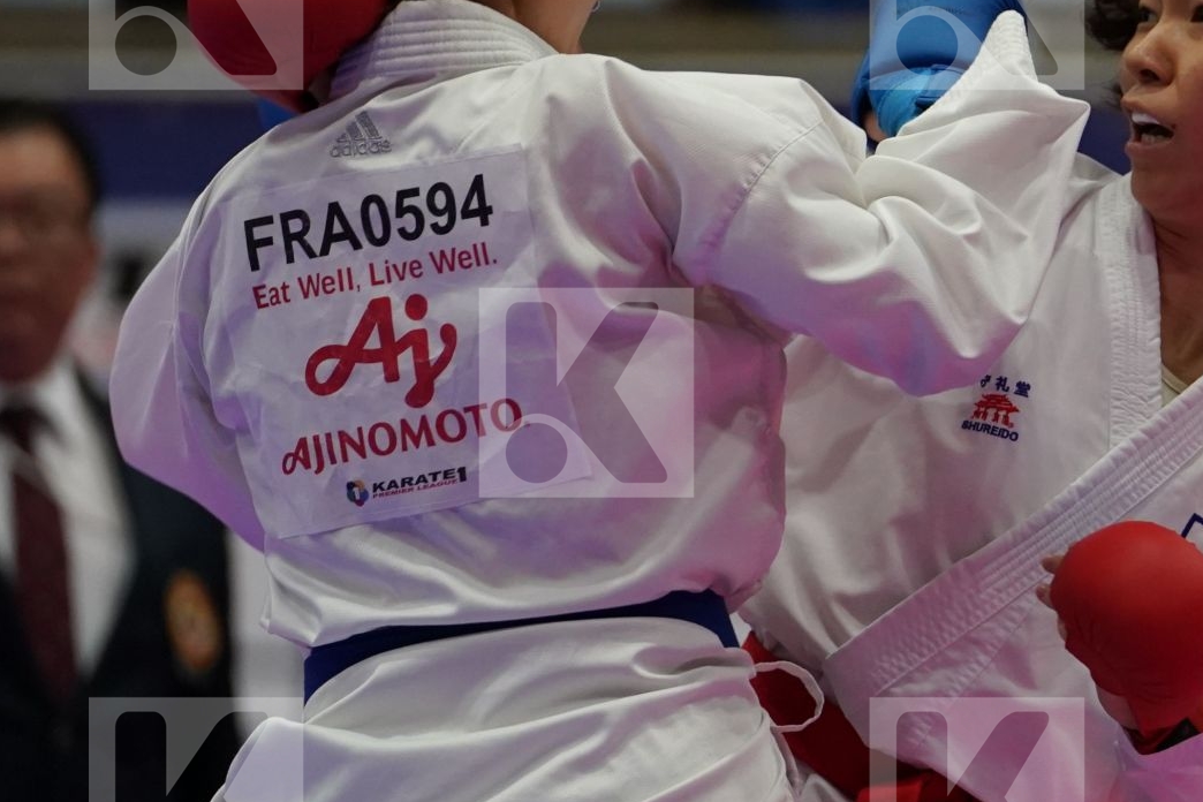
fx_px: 15203
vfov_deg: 3.0
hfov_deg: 4.5
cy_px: 393
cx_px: 977
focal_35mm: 455
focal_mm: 176
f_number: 2.8
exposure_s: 1/1000
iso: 2500
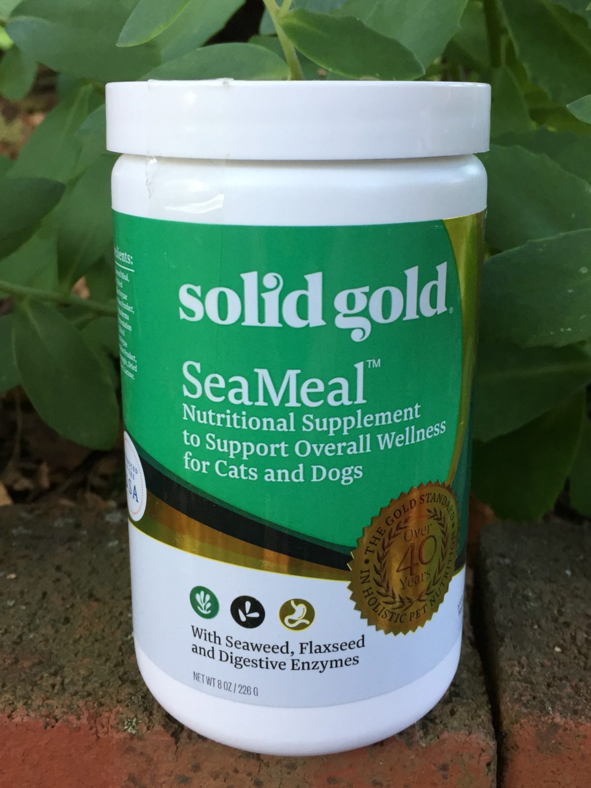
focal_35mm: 29
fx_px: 660
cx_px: 296
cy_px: 394
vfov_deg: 61.7
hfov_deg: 48.2
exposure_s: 1/40
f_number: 2.2
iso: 32
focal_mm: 4.15
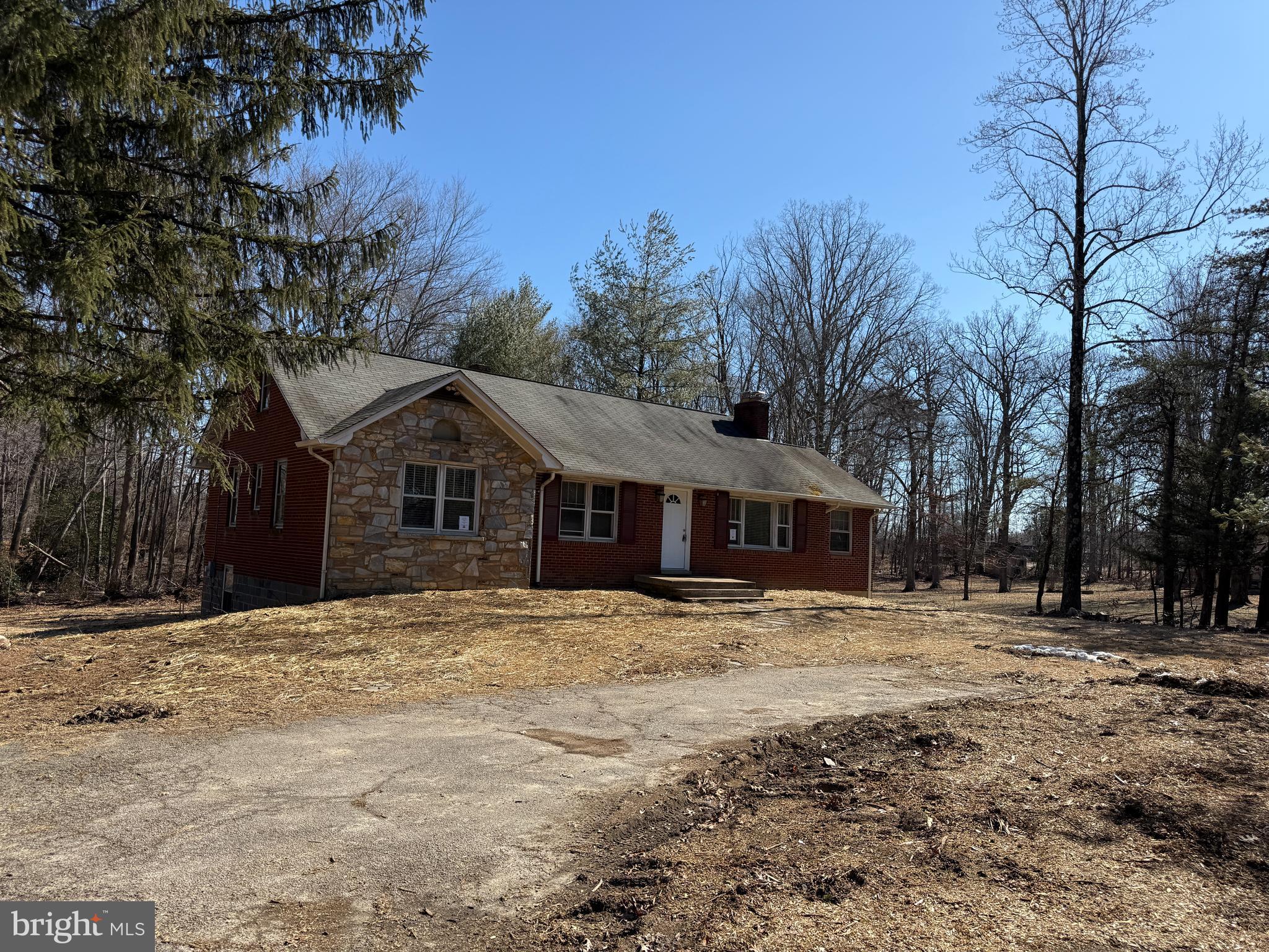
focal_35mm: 24
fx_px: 880
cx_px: 634
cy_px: 476
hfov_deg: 71.6
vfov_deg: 56.8
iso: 80
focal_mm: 6.76
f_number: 1.78
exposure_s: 1/4167
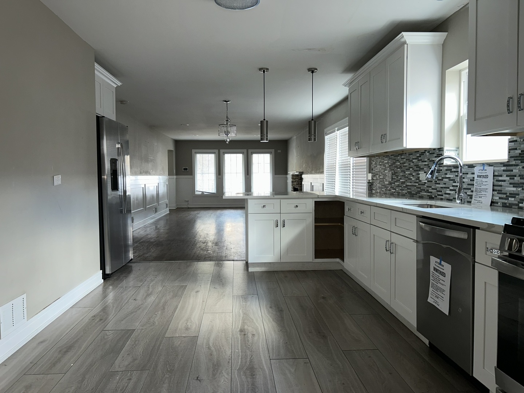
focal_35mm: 26
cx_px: 262
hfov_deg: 67.3
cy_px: 196
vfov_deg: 53.1
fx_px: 394
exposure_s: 1/24
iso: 32
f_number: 1.5
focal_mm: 5.7
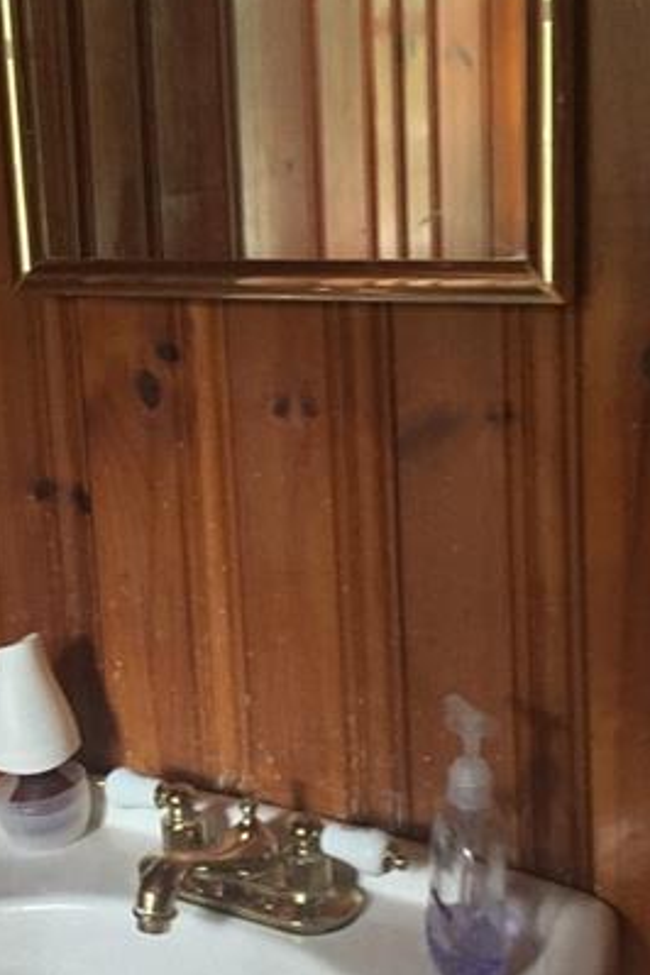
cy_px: 398
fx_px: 1571
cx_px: 144
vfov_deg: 34.4
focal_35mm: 58
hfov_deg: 23.1
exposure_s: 1/15
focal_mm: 4.15
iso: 250
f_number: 2.2
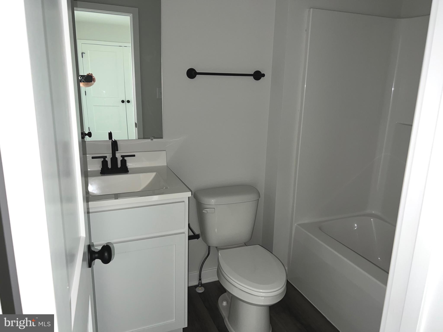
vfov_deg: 53.1
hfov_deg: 67.3
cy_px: 166
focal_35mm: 26
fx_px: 333
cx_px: 222
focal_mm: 5.7
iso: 64
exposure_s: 1/28
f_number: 1.5
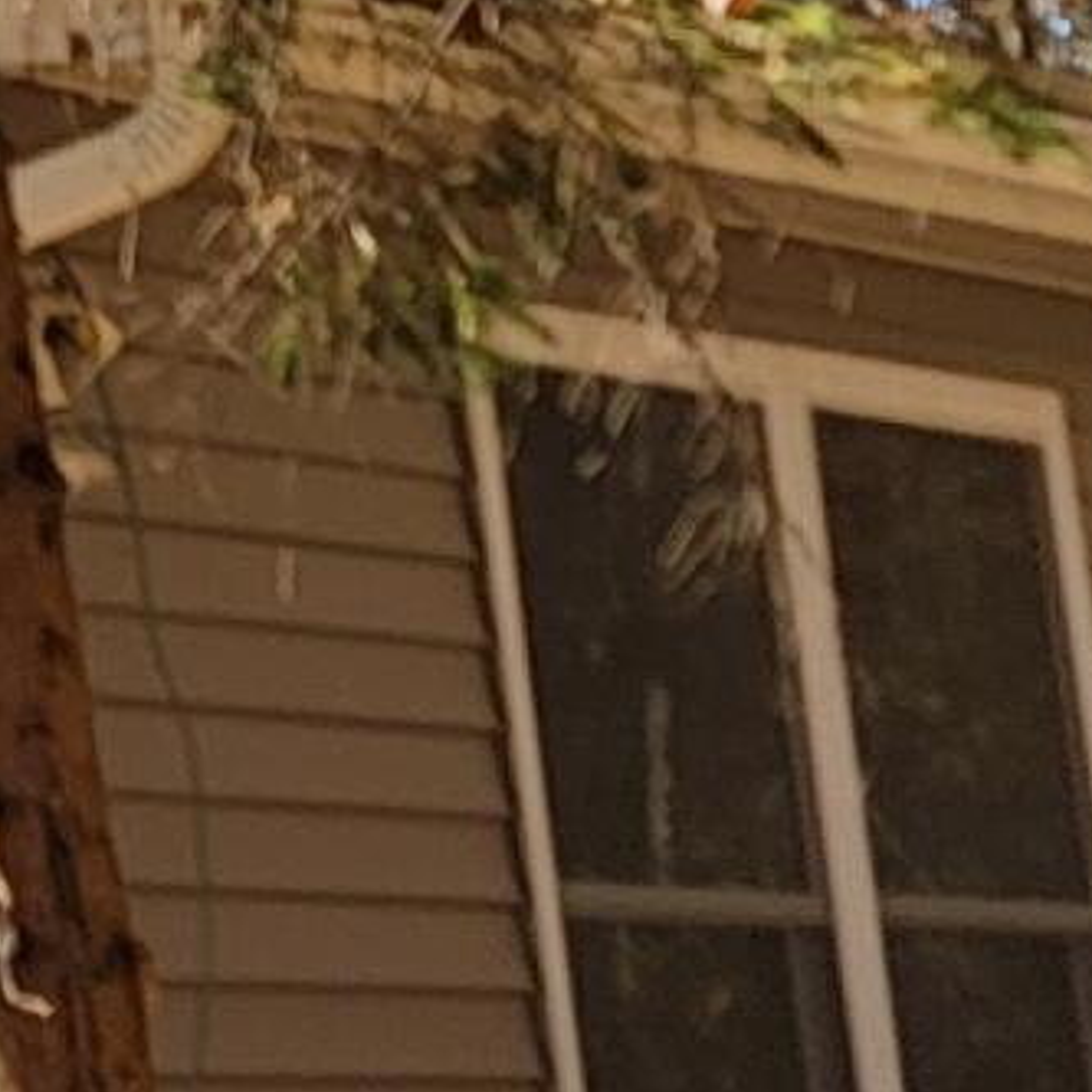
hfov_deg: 7.9
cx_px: -2177
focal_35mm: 191
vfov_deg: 8.5
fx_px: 6817
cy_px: -1328
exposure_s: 1/276
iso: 16
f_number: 1.8
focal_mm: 6.7
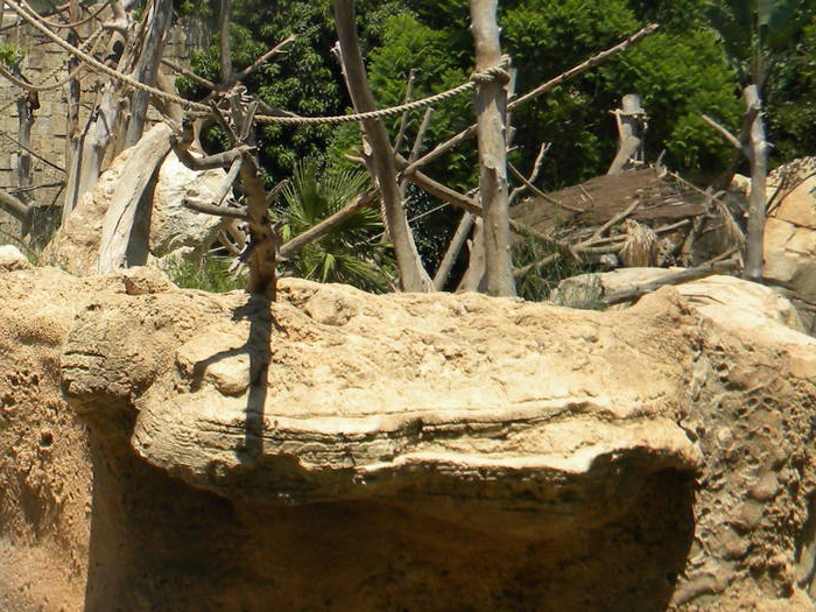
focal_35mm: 64
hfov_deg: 28.4
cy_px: 214
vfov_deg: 22.9
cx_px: -6
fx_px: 1509
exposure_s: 1/329
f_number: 7
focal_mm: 5
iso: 80
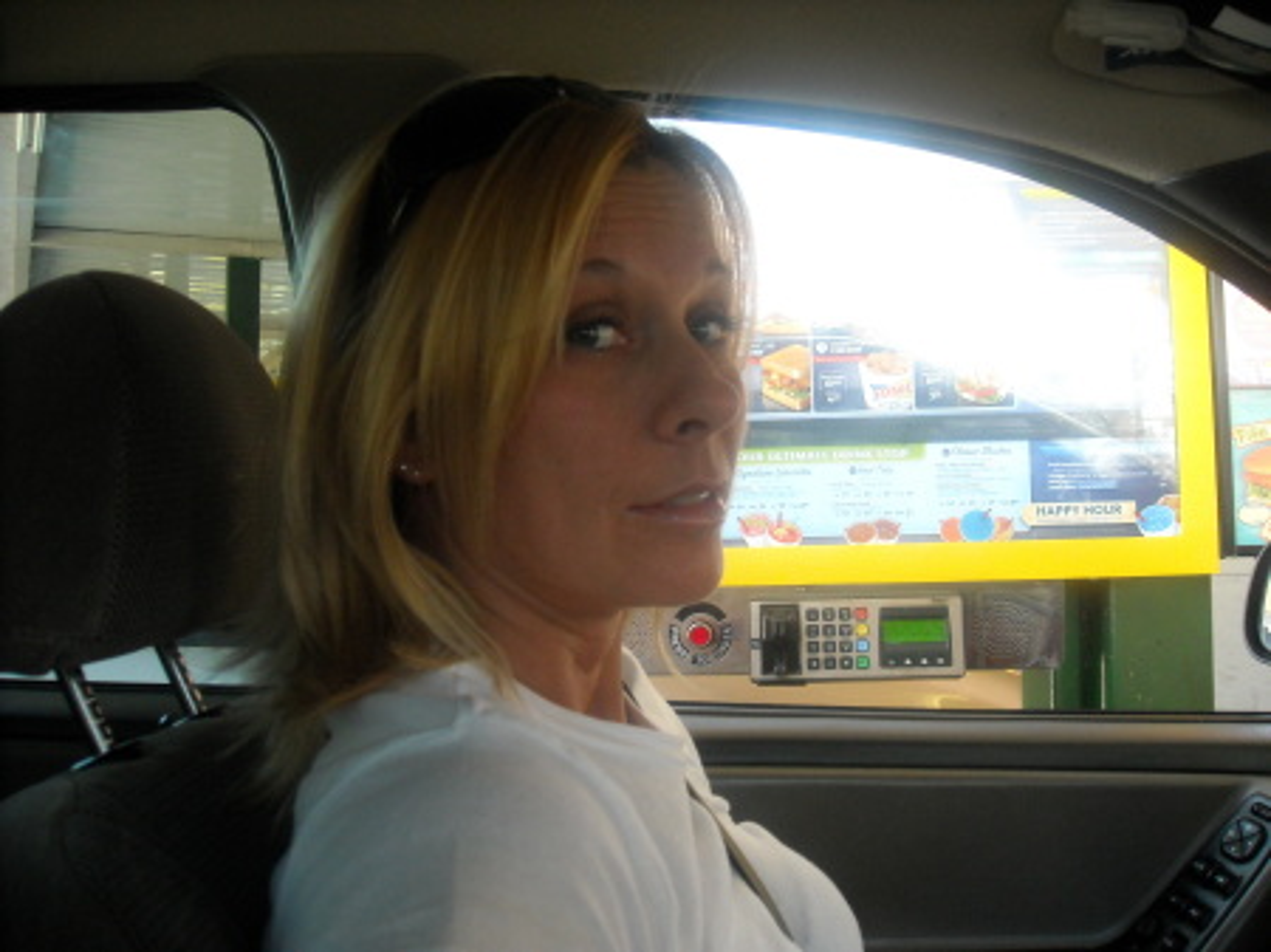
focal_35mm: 35
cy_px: 476
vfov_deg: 40.7
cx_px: 636
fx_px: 1284
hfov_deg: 52.7
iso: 282
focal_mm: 5.7
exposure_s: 1/60
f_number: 2.8
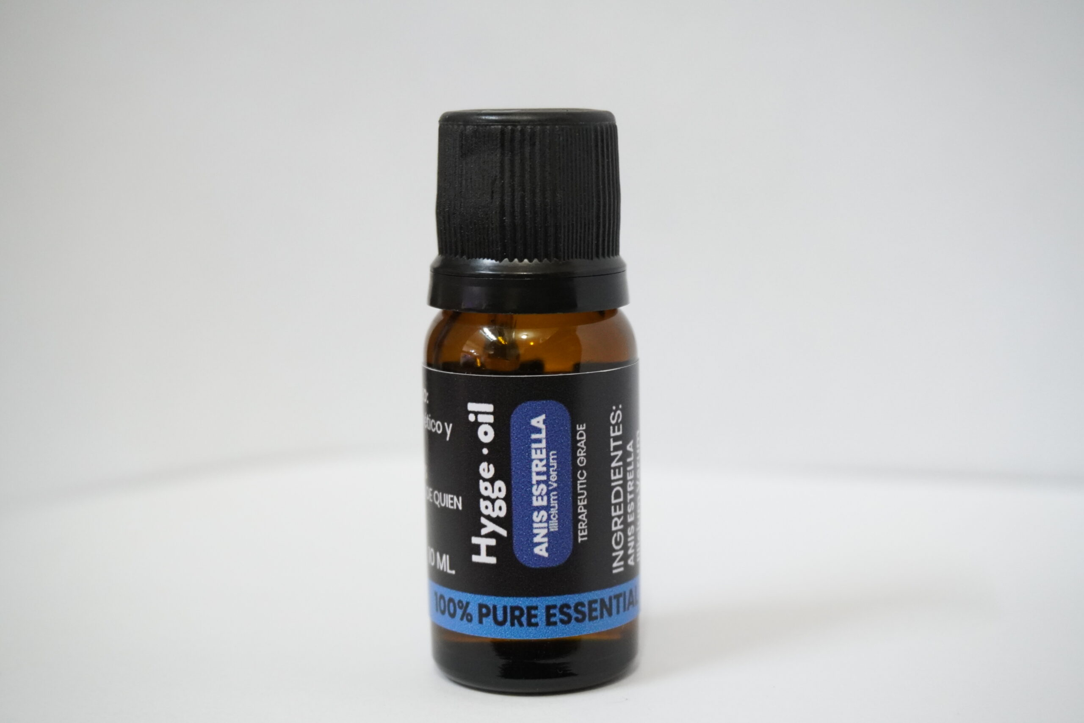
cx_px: 542
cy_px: 362
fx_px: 1716
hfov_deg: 35.1
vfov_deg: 23.8
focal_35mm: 57
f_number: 5.6
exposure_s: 1/60
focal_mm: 38
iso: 2500
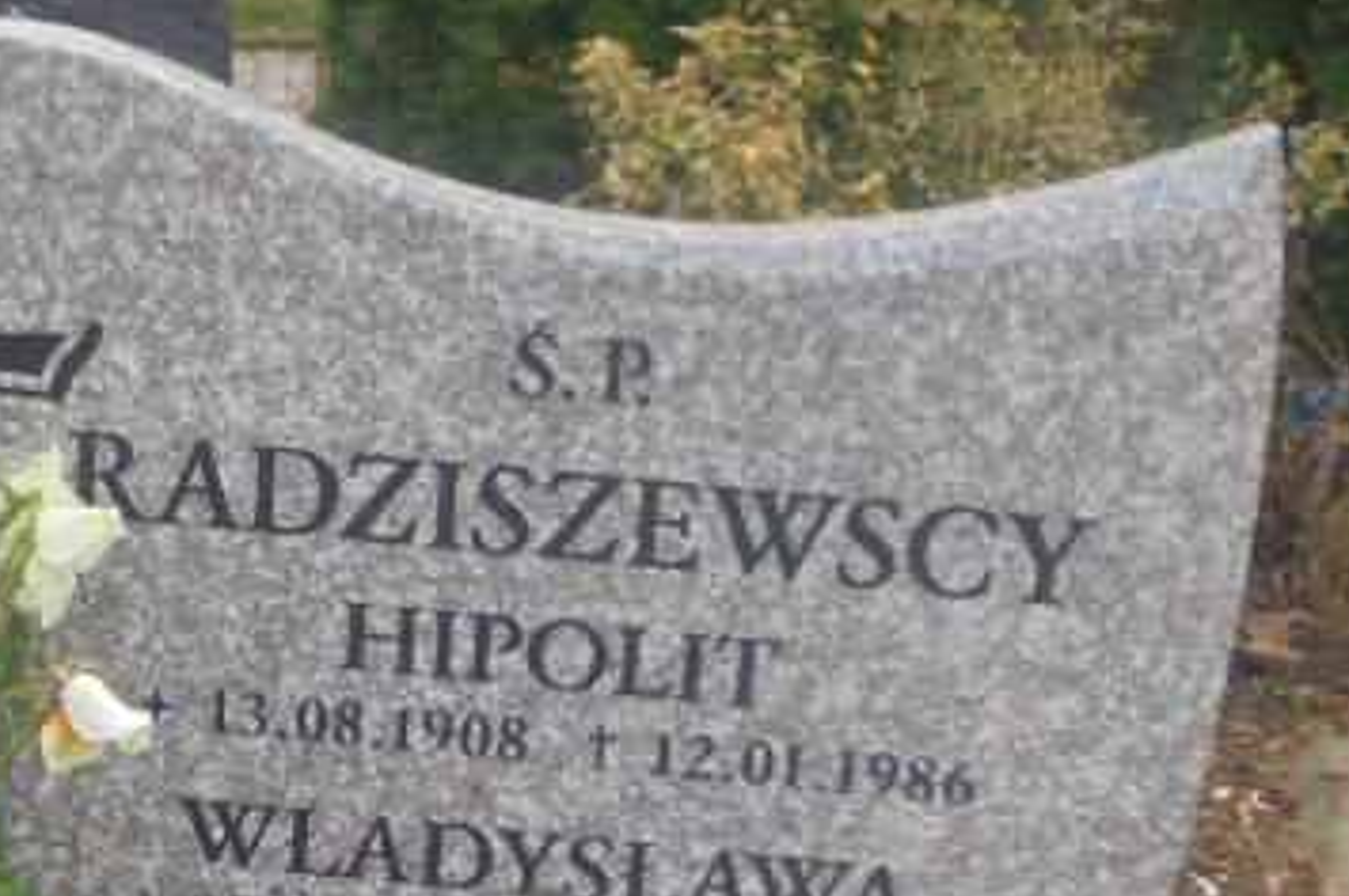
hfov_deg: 21.9
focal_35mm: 92
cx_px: 315
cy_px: 816
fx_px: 3444
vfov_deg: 14.7
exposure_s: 1/40
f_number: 4.8
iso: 100
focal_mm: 8.9
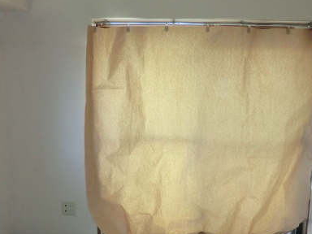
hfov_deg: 46.8
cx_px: 162
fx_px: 361
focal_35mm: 40
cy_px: 165
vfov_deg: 35.4
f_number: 3.2
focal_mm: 4.3
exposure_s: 1/60
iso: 125
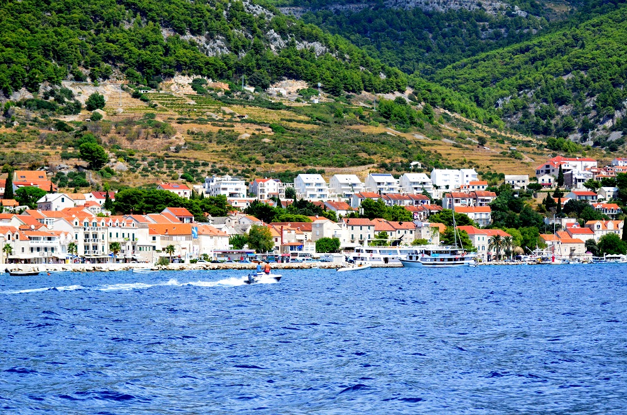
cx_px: 314
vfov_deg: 13.0
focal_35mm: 105
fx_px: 1824
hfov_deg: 19.5
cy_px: 208
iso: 1600
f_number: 4.5
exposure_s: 1/8000
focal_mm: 70
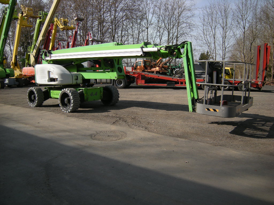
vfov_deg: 49.7
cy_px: 102
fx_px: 222
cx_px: 137
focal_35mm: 28
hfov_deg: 63.4
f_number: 5.6
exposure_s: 1/255
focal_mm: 4.7
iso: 64
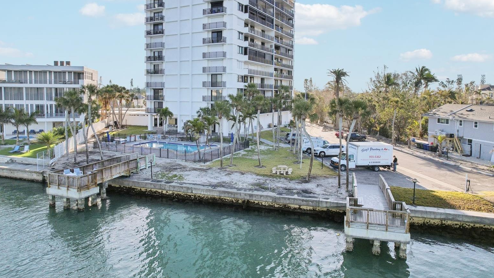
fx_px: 314
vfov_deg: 47.5
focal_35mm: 24
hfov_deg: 76.3
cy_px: 114
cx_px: 244
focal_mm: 8.4
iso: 100
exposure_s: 1/2000
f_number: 2.8
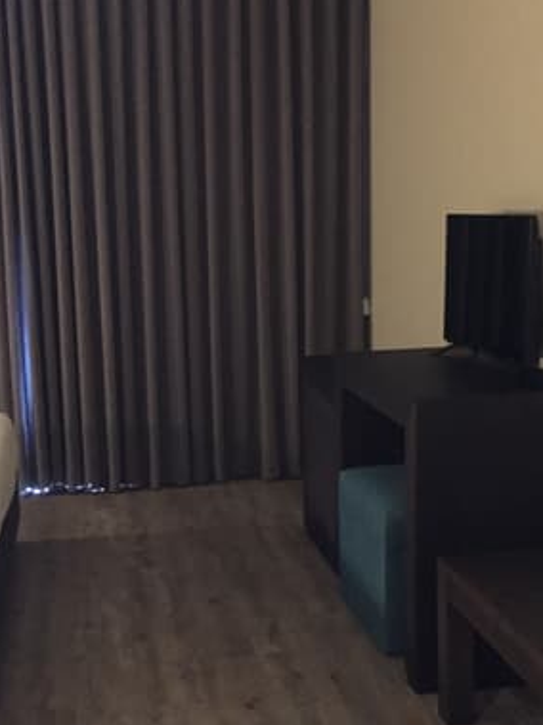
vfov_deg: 37.4
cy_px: 414
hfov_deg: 28.5
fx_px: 1067
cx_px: 273
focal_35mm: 51
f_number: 2.2
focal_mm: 4.15
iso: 640
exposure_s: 1/17
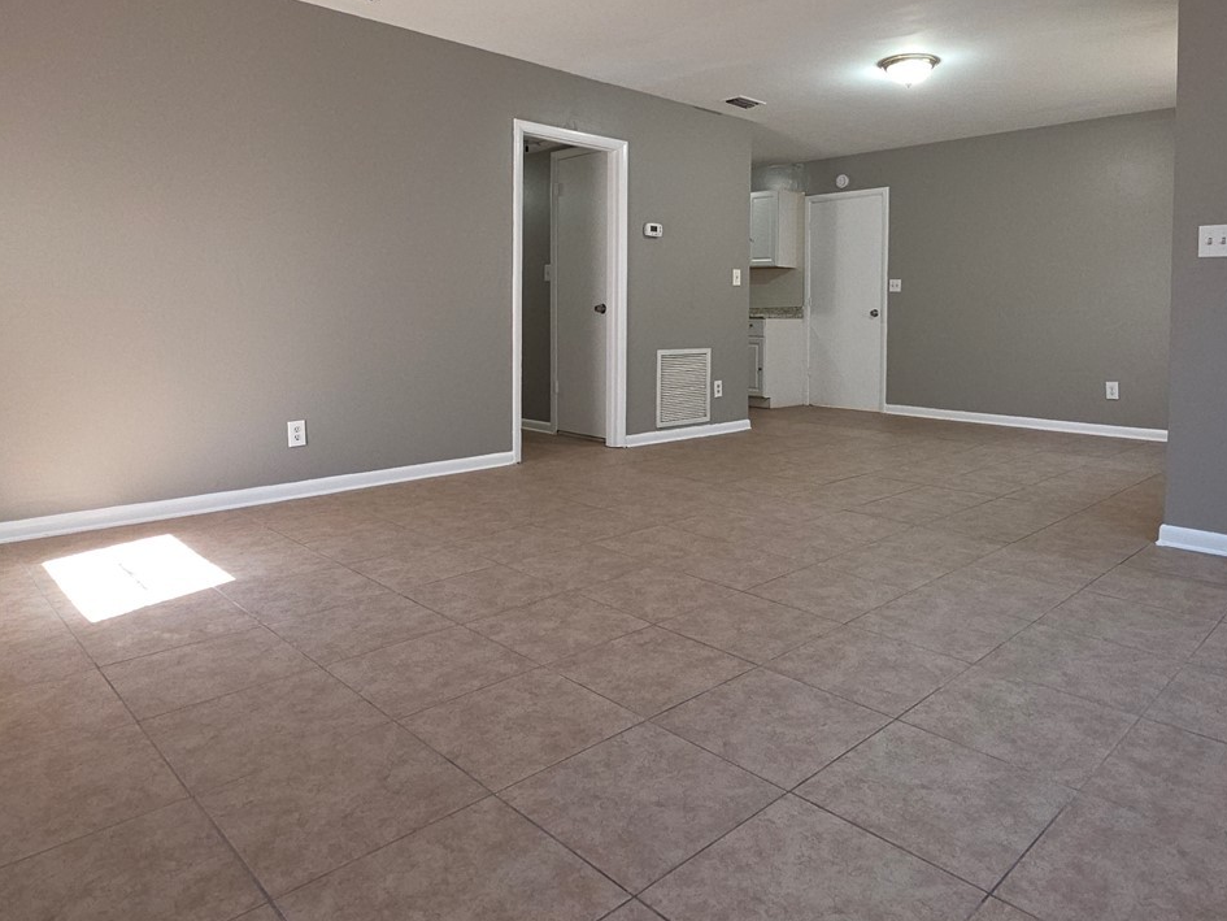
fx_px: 780
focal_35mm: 22
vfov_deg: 60.2
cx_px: 705
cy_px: 339
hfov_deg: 75.9
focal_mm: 2.2
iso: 125
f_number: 1.9
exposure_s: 1/60
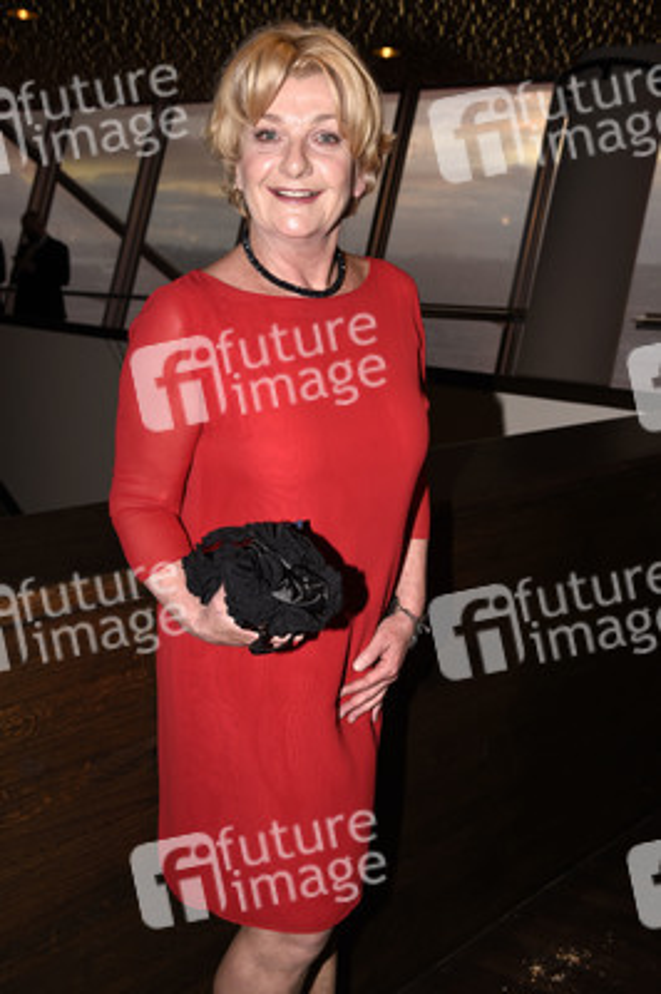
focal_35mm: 38
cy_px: 497
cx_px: 330
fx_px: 1048
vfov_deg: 50.7
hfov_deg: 35.0
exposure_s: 1/100
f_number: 6.3
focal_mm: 38
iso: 640
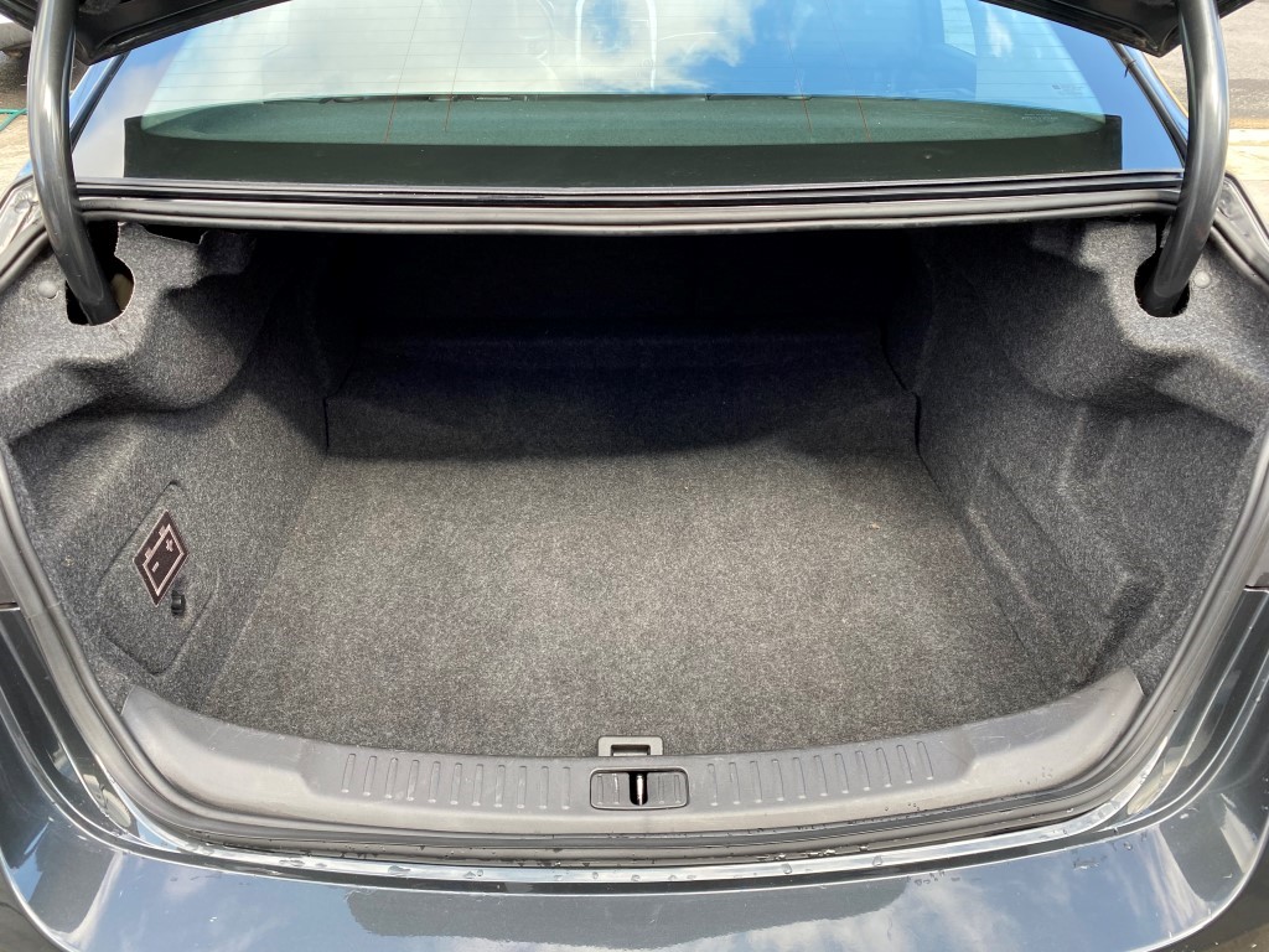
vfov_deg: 53.1
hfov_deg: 67.3
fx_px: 953
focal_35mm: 26
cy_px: 476
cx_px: 634
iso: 40
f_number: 1.8
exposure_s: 1/121
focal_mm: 4.25
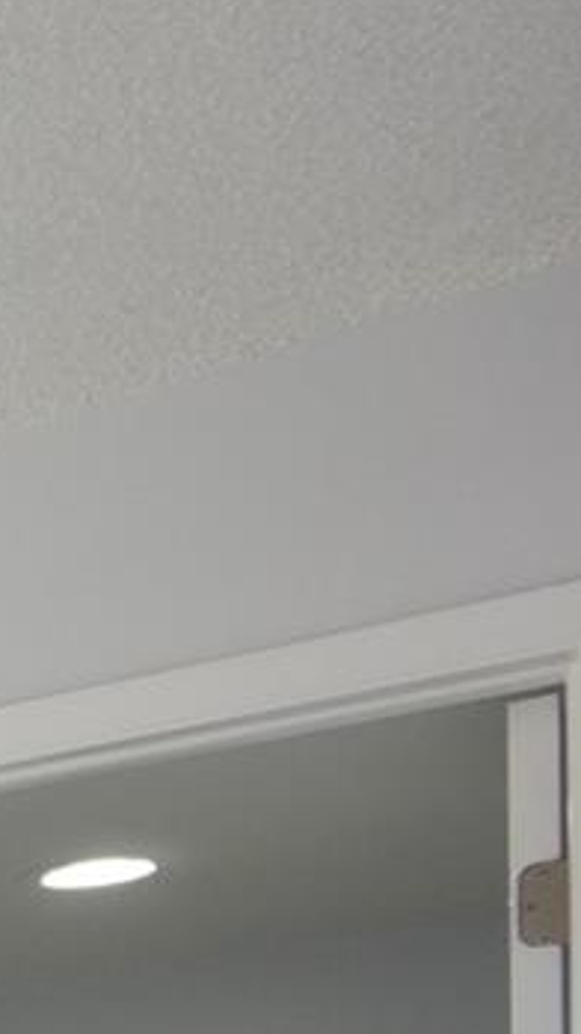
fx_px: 1974
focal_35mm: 72
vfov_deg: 24.3
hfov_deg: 8.3
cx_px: -1725
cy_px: 1461
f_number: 4.5
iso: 320
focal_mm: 10
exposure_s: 1/125
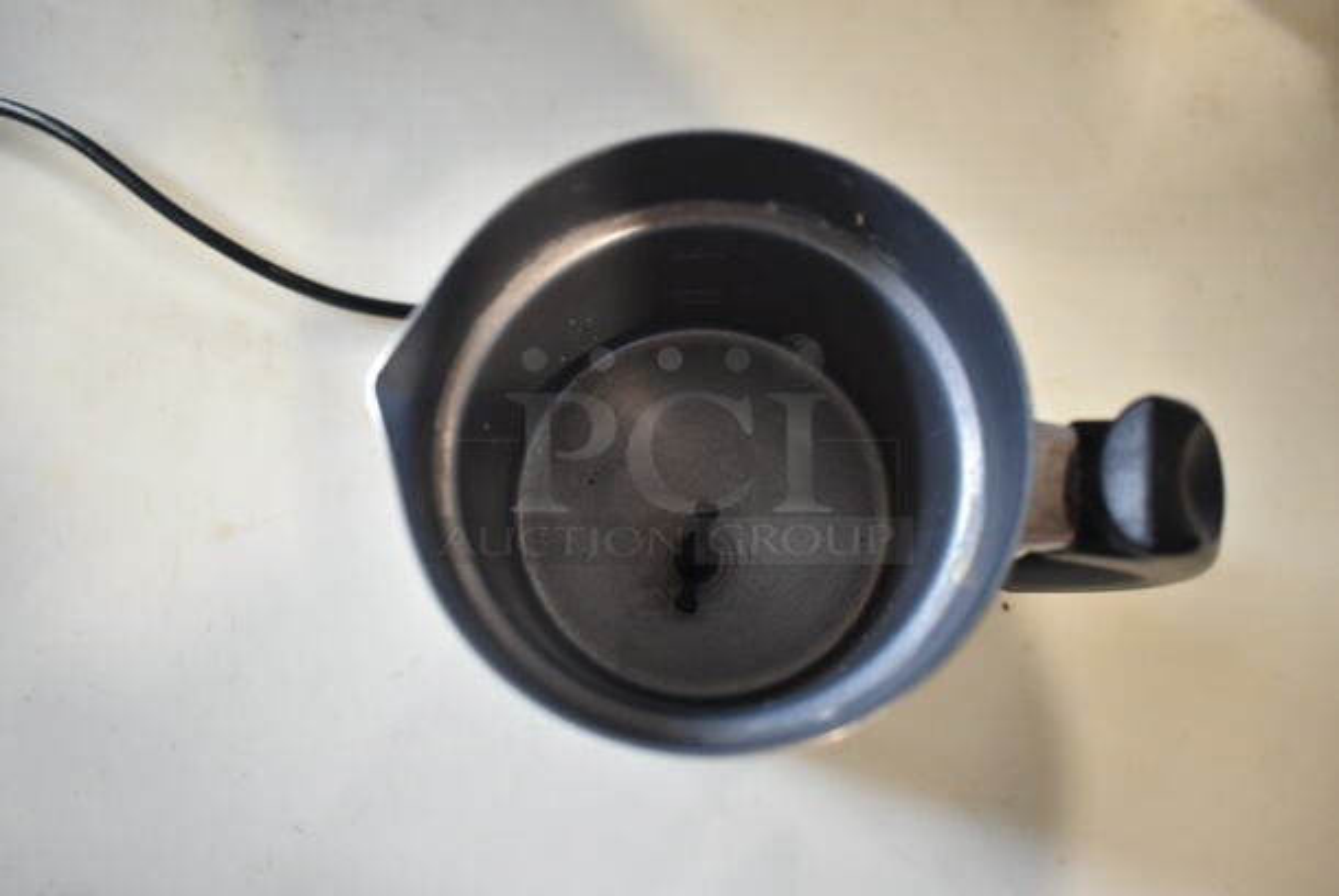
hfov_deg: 67.3
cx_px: 670
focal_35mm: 27
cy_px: 448
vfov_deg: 48.0
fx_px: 1005
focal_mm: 18
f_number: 3.5
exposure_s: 1/30
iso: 800
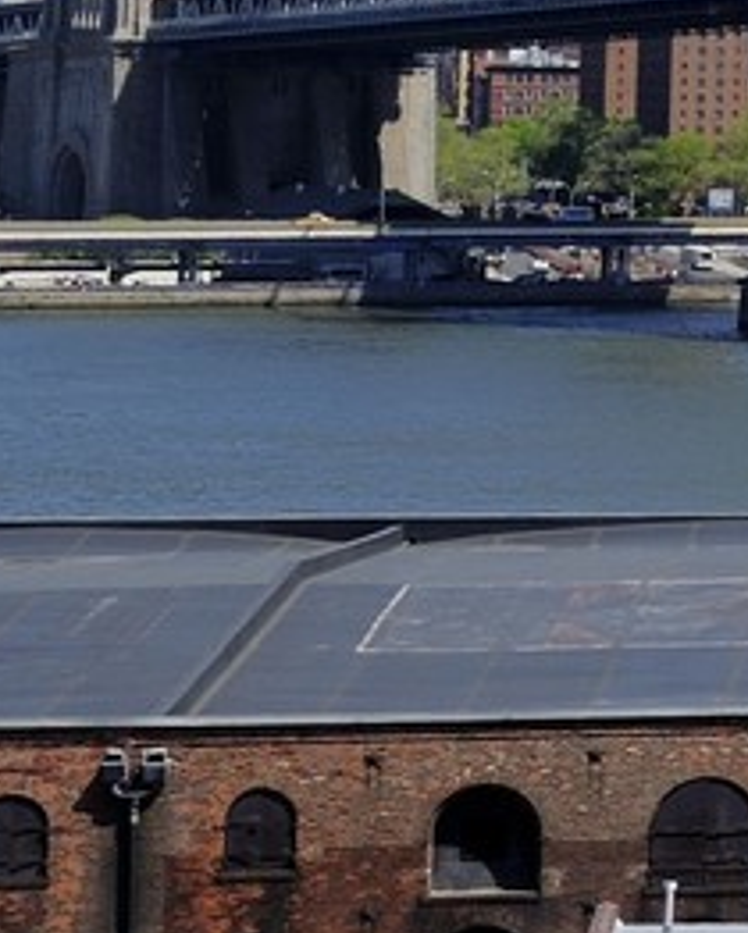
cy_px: -199
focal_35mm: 206
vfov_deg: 9.2
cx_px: 2711
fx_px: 5694
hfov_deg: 6.4
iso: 200
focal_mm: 36
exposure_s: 1/200
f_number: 13
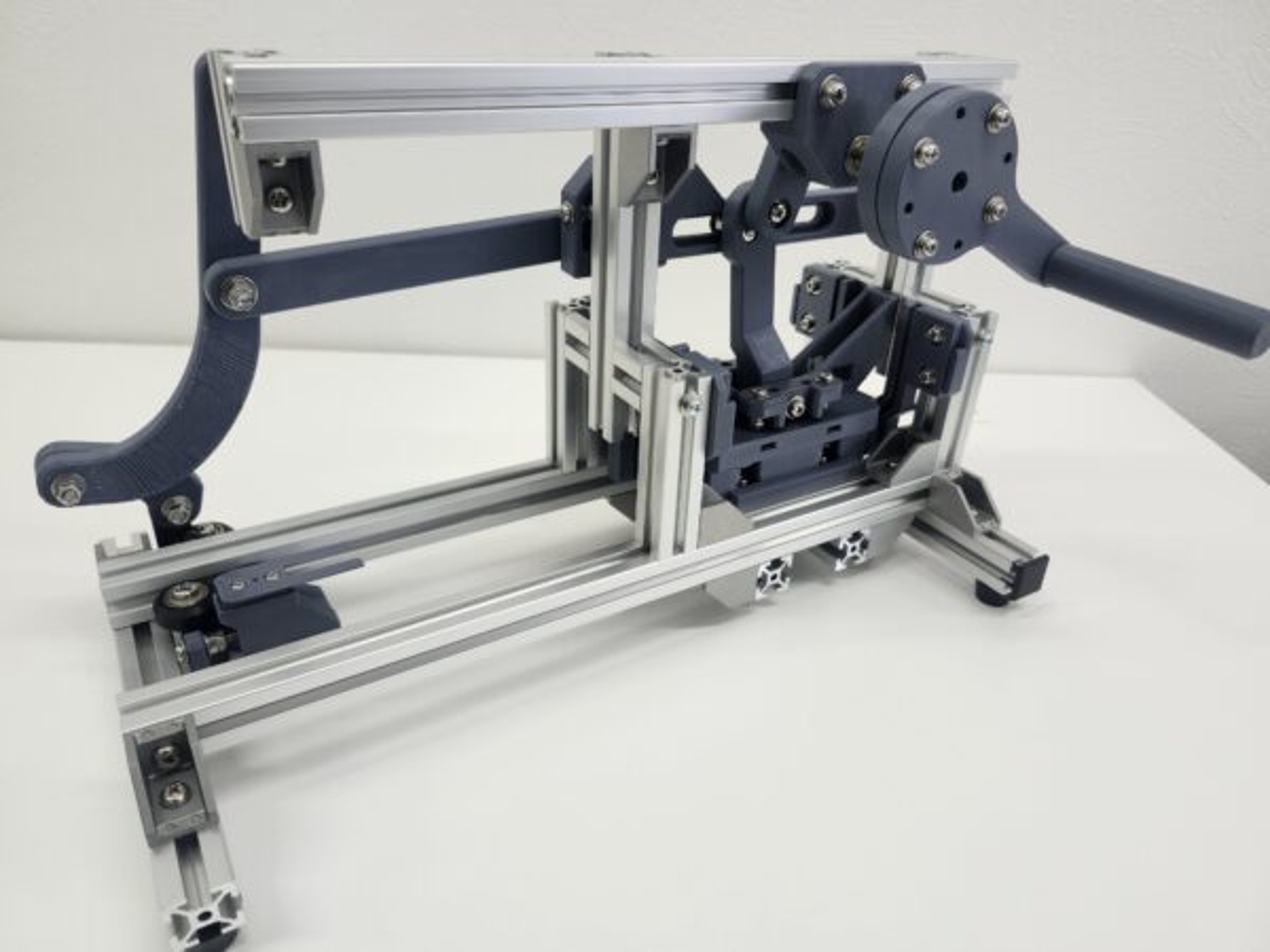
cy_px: 476
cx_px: 635
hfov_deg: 73.9
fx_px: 844
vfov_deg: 58.9
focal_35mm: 23
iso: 125
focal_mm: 5.54
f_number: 1.8
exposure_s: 1/180
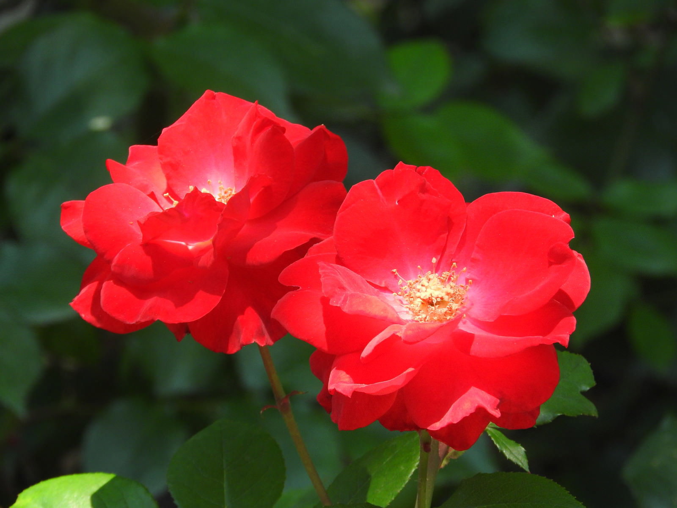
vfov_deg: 3.0
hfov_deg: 4.0
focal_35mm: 500
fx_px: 9779
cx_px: 338
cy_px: 254
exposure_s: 1/250
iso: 200
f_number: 5.6
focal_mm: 89.6
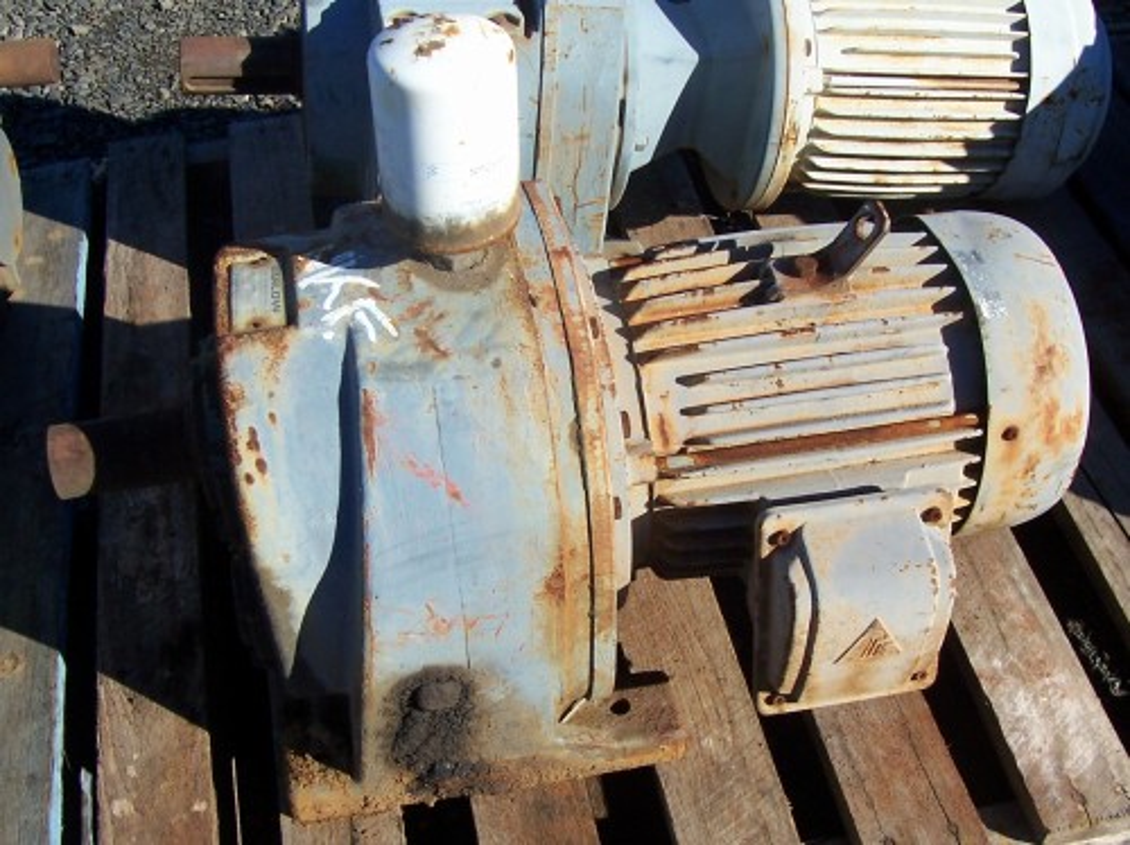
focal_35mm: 34
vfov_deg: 41.7
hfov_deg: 54.0
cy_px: 422
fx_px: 1109
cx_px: 565
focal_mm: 5.6
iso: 80
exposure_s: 1/403
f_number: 5.23
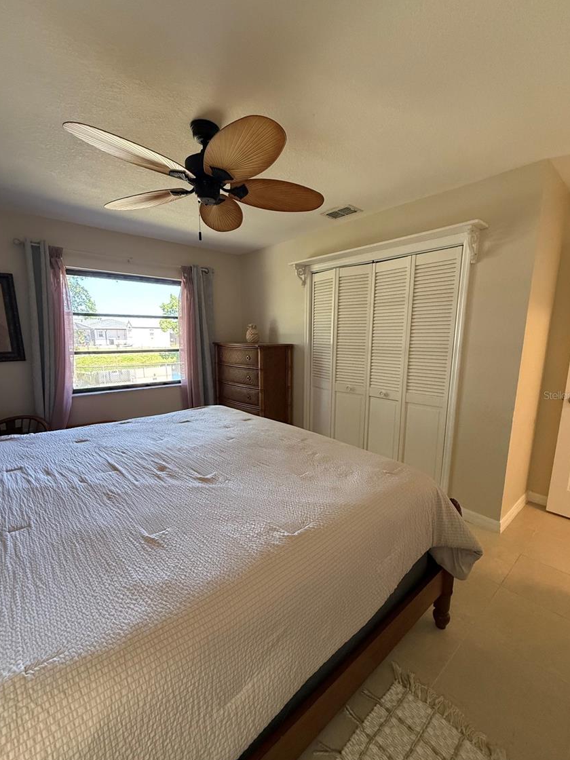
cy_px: 395
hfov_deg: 81.7
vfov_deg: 98.1
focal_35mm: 15
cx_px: 286
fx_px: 329
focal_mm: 2.22
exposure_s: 1/120
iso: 500
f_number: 2.2
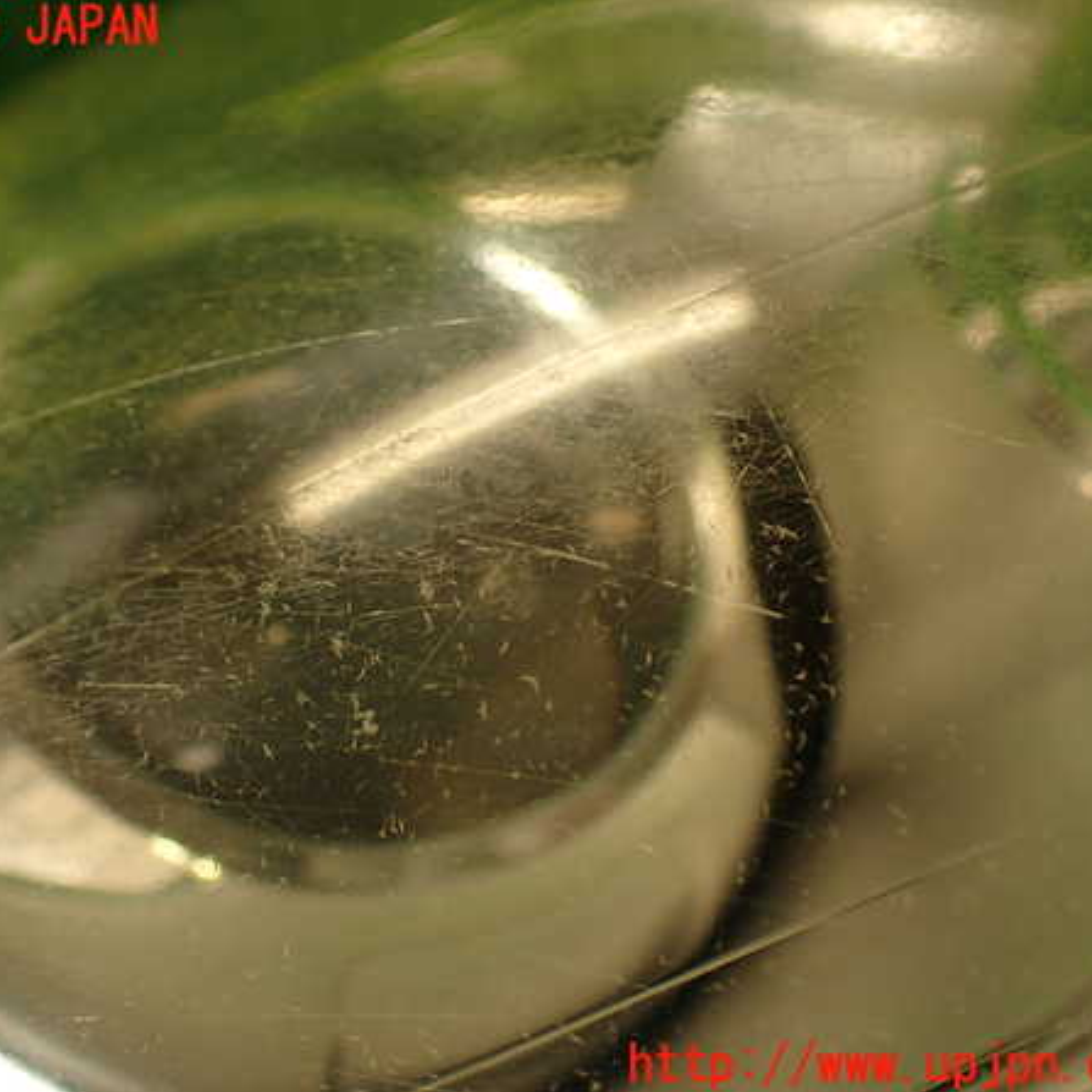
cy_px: 547
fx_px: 1356
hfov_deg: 43.7
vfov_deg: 43.9
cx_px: 447
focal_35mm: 38
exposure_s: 1/100
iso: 100
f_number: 2.4
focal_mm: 5.79
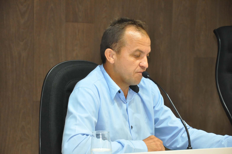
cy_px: 77
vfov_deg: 11.4
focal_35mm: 120
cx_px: 116
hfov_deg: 17.1
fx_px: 772
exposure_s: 1/80
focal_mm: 80
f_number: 5.3
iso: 2000
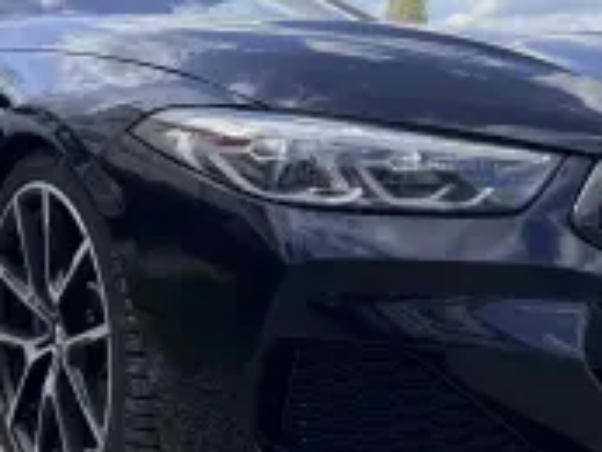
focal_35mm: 50
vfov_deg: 29.0
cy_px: 163
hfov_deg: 38.1
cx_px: 334
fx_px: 870
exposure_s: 1/4167
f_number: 1.78
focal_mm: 6.76
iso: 80
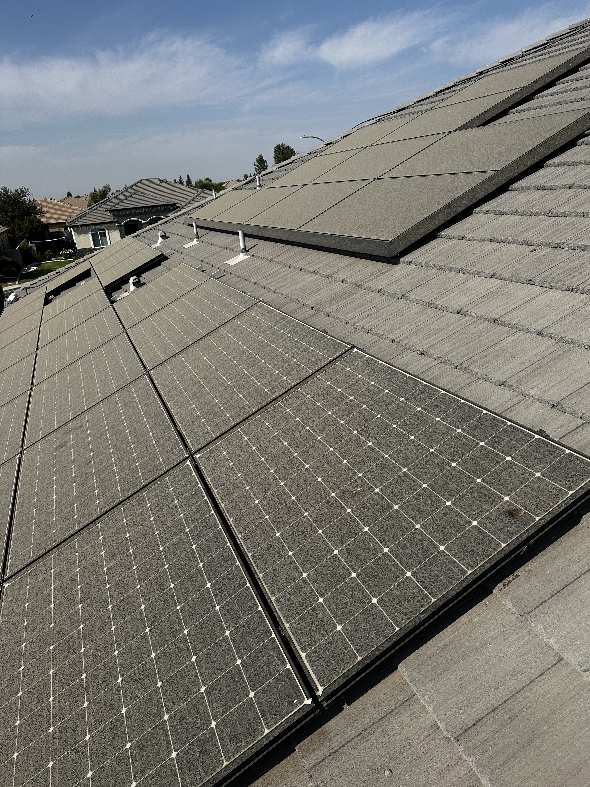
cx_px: 295
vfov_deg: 71.6
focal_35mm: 24
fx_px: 545
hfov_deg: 56.8
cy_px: 394
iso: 80
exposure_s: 1/7576
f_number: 1.78
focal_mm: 6.86
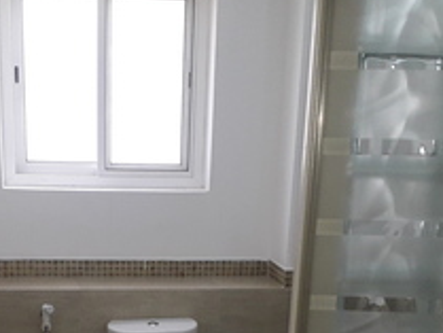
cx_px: 152
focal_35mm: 59
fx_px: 755
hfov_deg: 32.4
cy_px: 334
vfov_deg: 23.8
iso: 125
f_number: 1.9
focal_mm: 3.6
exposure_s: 1/50
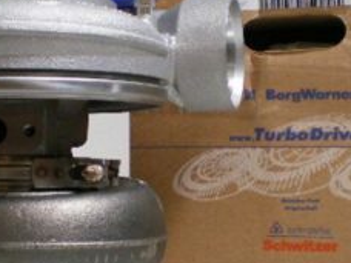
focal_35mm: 85
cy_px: 150
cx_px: 105
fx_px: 862
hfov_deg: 22.9
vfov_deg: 17.4
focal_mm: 6.3
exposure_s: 1/30
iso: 320
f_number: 3.1
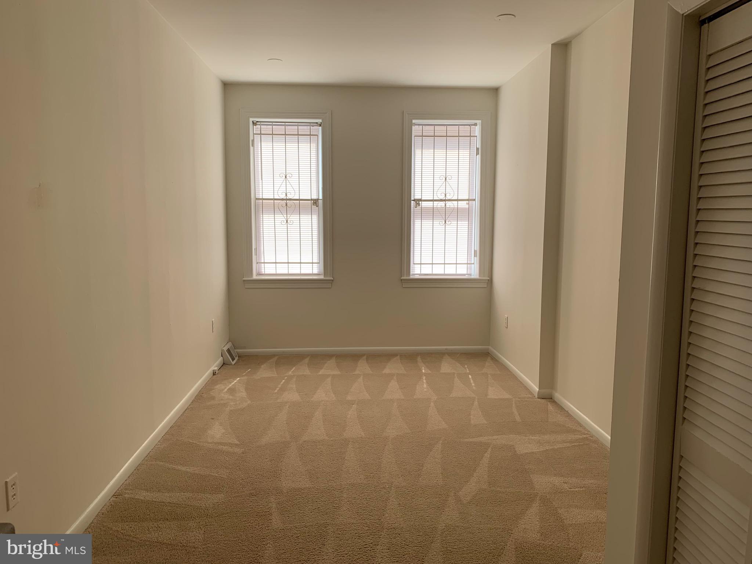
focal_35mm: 26
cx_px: 376
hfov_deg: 67.3
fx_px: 565
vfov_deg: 53.1
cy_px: 282
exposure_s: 1/122
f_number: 1.8
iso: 32
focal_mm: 4.25
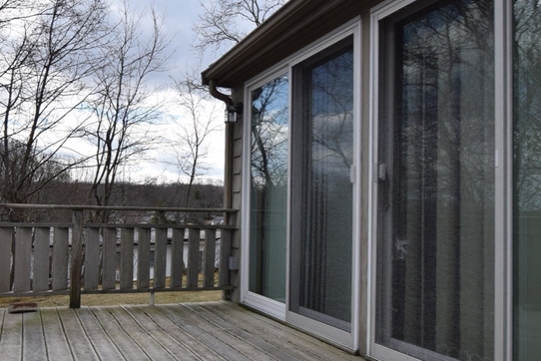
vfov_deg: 38.9
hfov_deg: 55.3
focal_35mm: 34
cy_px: 198
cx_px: 216
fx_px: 511
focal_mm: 12
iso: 400
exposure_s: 1/500
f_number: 11
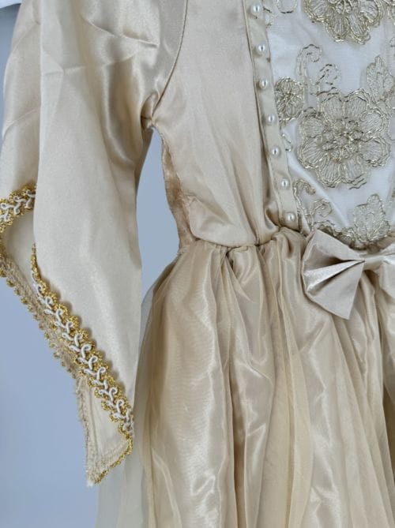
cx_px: 198
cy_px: 264
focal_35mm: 24
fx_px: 366
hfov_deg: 56.7
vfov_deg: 71.7
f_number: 1.78
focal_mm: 6.76
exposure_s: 1/2252
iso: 80
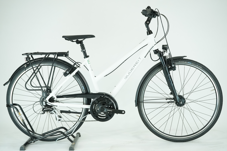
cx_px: 114
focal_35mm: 56
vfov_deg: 24.2
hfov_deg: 35.6
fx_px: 353
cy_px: 76
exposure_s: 1/200
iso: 1600
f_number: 6.3
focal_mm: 56
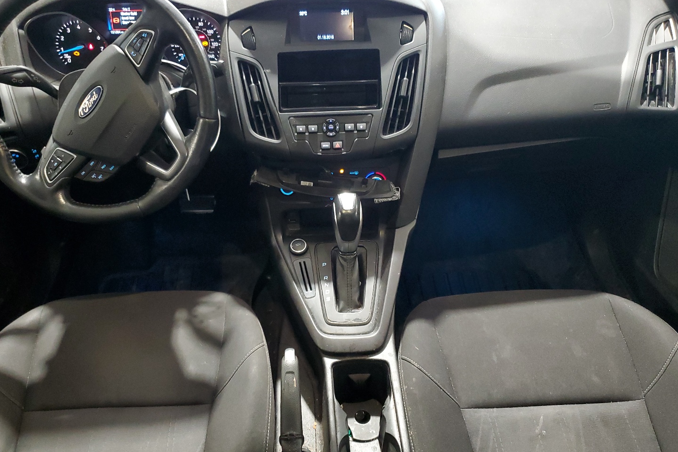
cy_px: 232
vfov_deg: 43.6
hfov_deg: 61.9
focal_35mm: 30
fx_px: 565
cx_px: 316
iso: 305
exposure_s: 1/24
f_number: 1.5
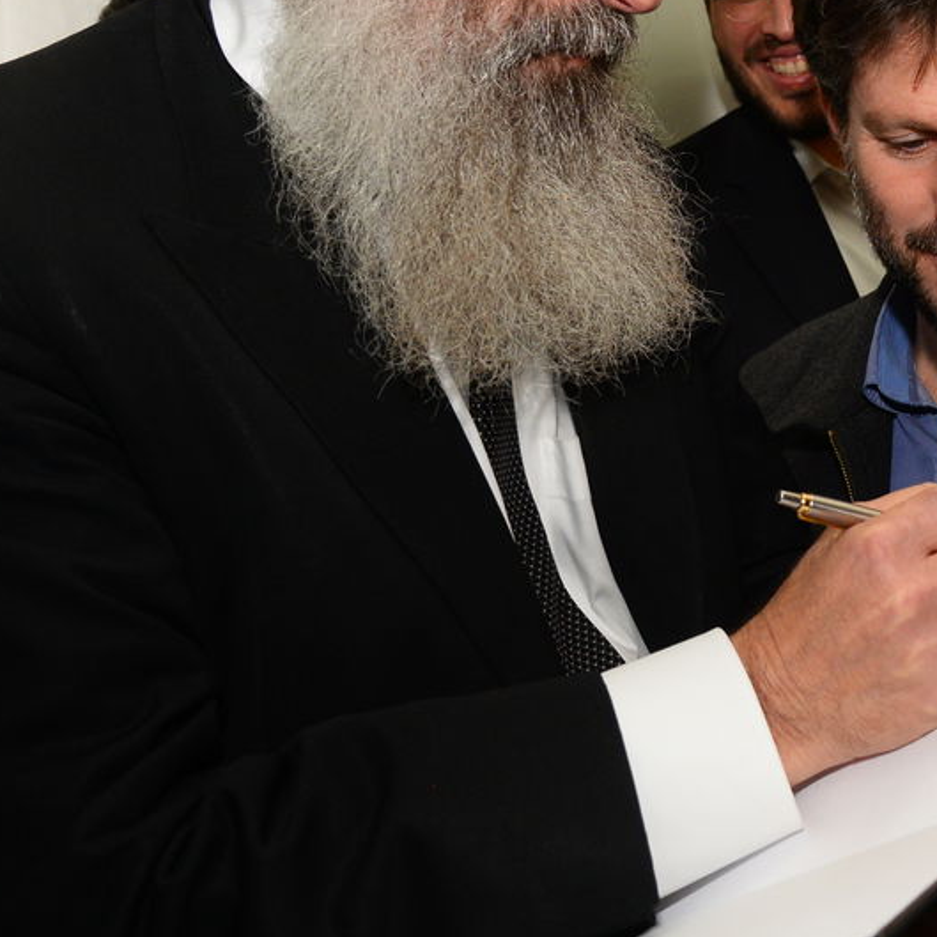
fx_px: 1654
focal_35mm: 54
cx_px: 902
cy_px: 293
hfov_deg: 29.8
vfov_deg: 31.3
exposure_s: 1/125
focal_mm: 24
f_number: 5.6
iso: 1250
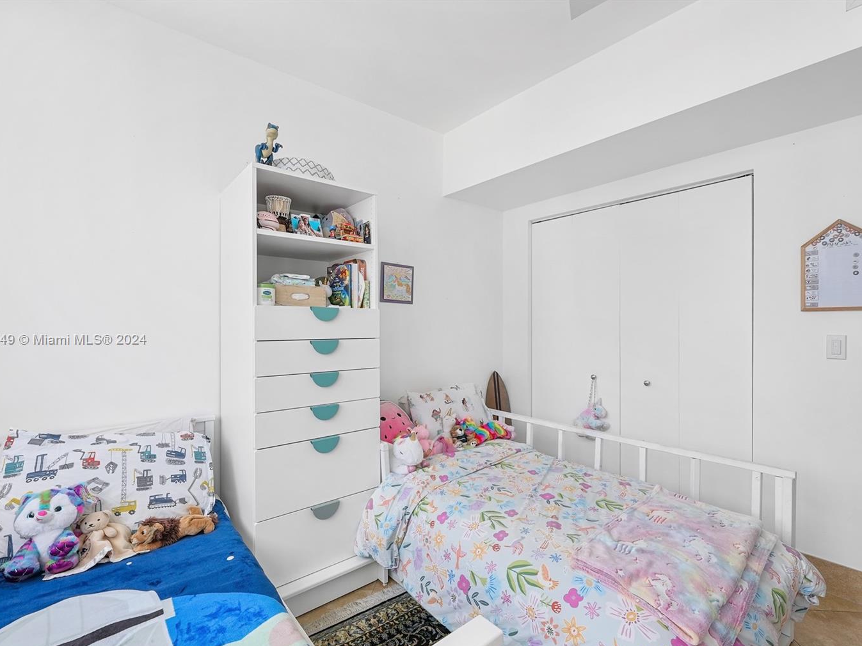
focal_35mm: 16
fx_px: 398
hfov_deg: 94.4
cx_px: 453
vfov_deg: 78.0
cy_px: 340
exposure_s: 1/60
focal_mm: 14
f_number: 8
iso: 400
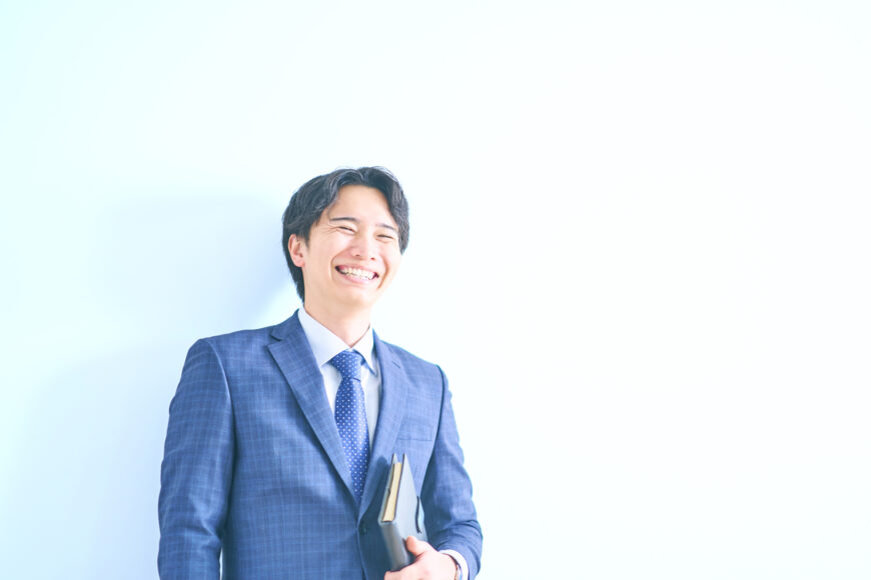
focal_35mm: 85
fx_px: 2056
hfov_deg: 23.9
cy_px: 290
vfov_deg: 16.1
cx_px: 436
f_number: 1.4
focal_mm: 85
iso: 125
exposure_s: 1/200
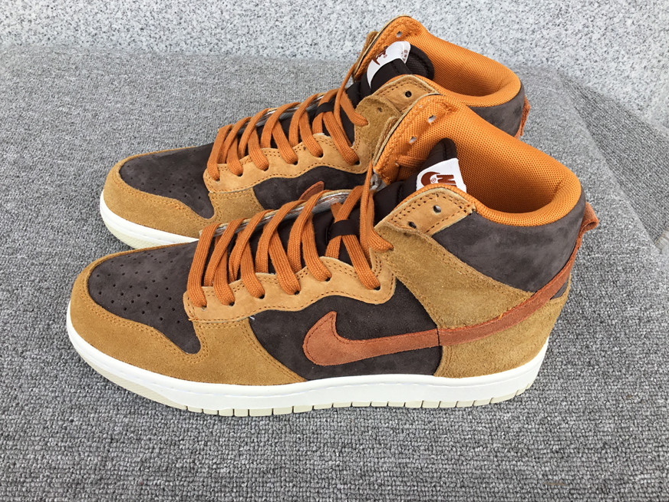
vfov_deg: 44.2
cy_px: 246
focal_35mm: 32
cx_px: 326
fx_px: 618
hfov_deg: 56.8
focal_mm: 3.3
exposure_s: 1/290
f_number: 2.4
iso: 25
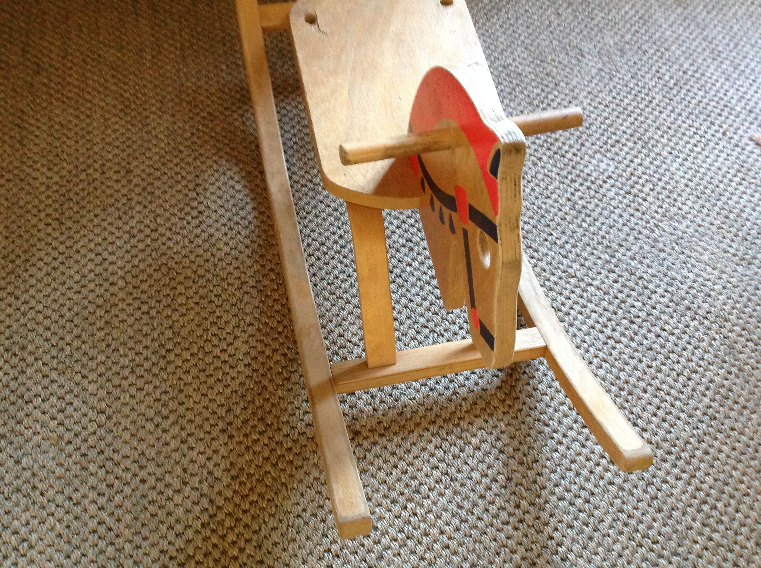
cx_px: 380
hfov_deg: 52.7
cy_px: 284
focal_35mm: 35
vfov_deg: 40.6
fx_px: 768
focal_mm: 4.28
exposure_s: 1/15
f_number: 2.4
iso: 400
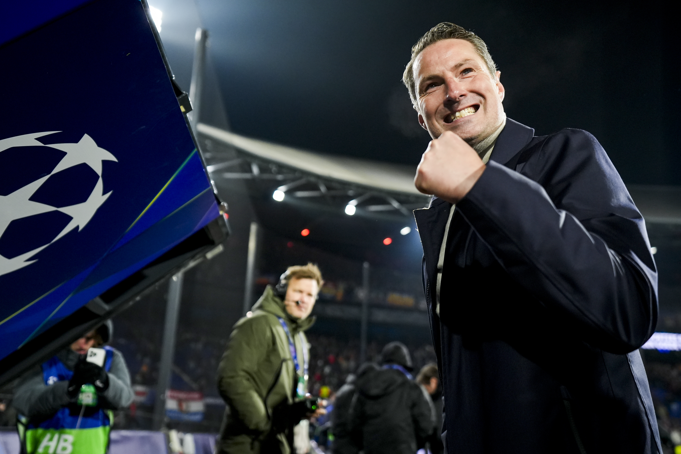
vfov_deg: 37.9
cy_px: 227
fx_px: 662
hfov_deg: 54.4
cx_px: 340
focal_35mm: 35
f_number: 2.8
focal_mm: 35
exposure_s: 1/1600
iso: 2500
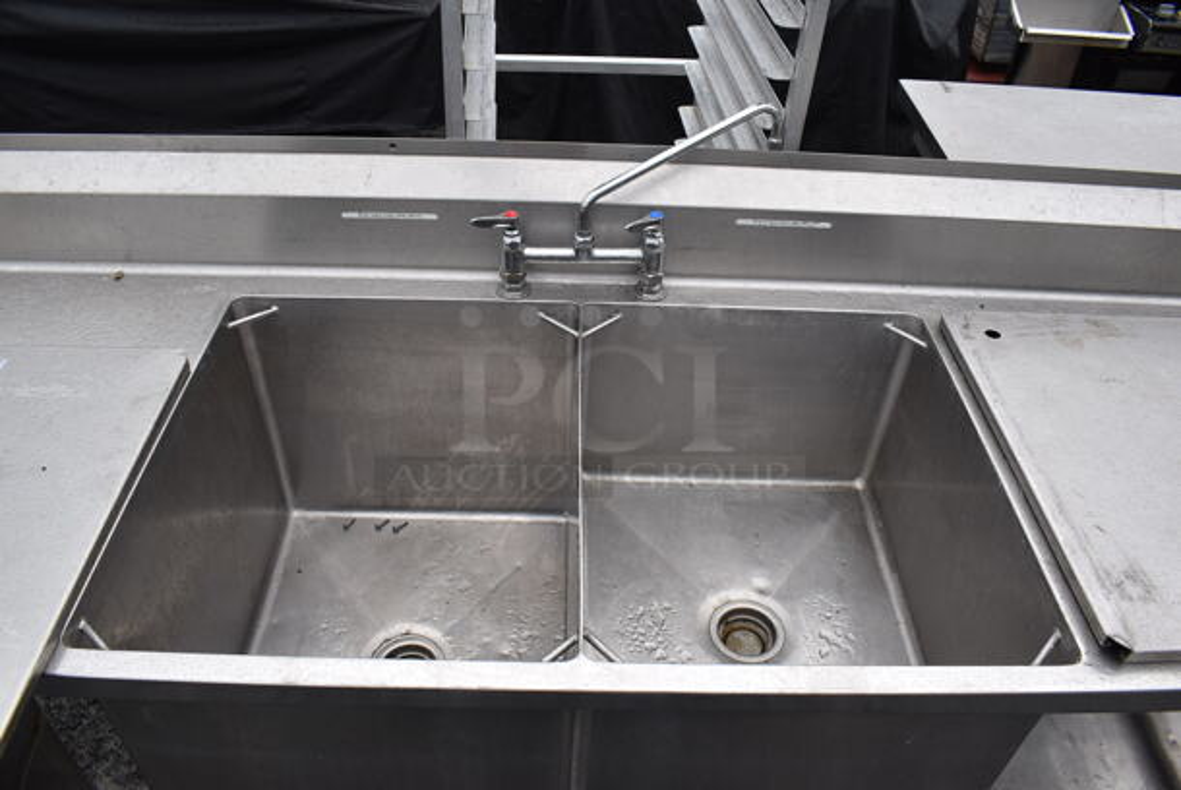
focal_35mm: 27
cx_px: 590
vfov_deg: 48.0
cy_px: 395
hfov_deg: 67.3
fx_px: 887
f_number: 7.1
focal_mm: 18
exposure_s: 1/320
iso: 200
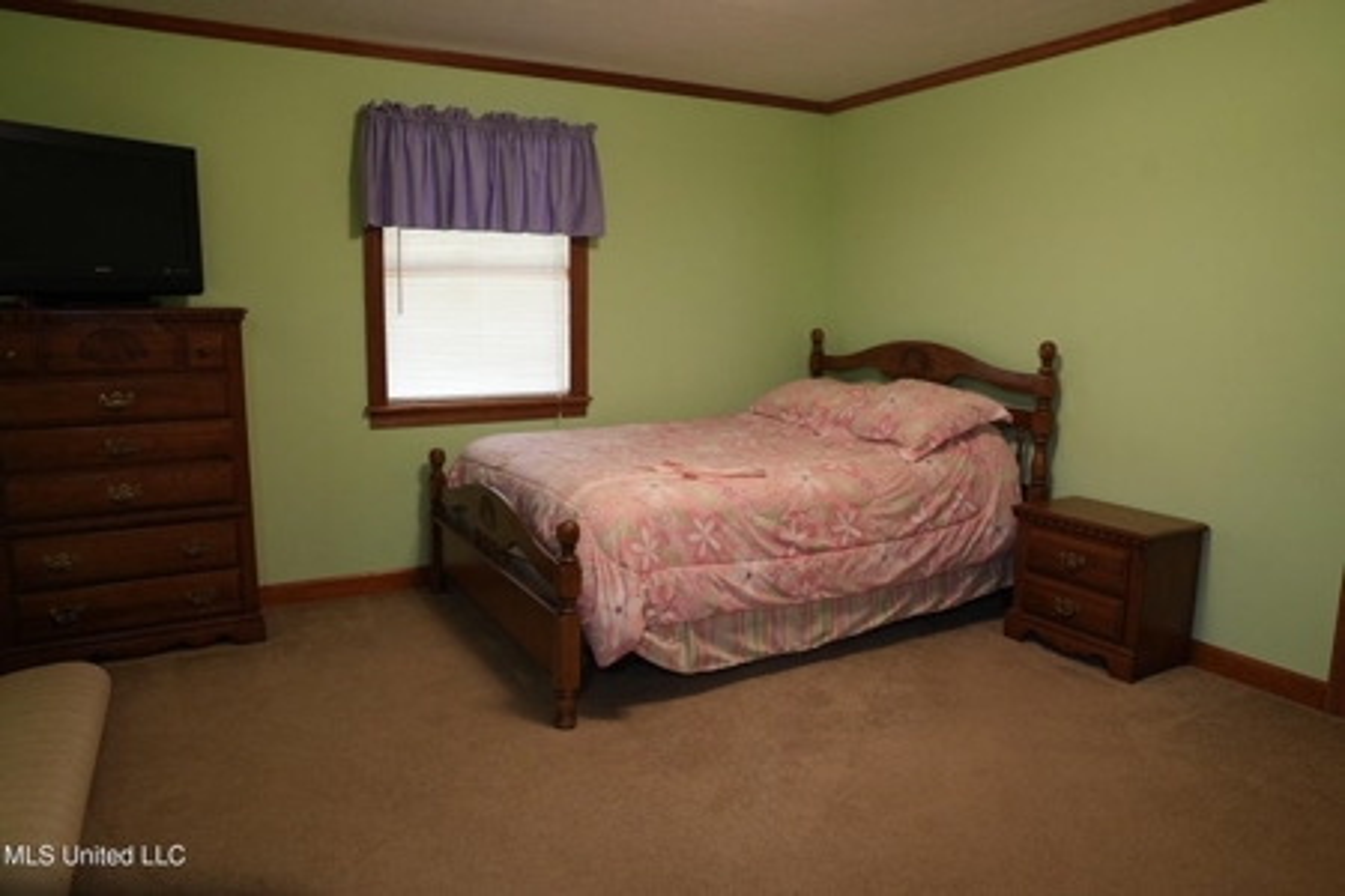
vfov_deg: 53.1
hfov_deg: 73.7
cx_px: 672
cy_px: 448
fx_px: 897
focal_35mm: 24
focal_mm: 24
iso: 2000
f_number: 4.5
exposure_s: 1/80
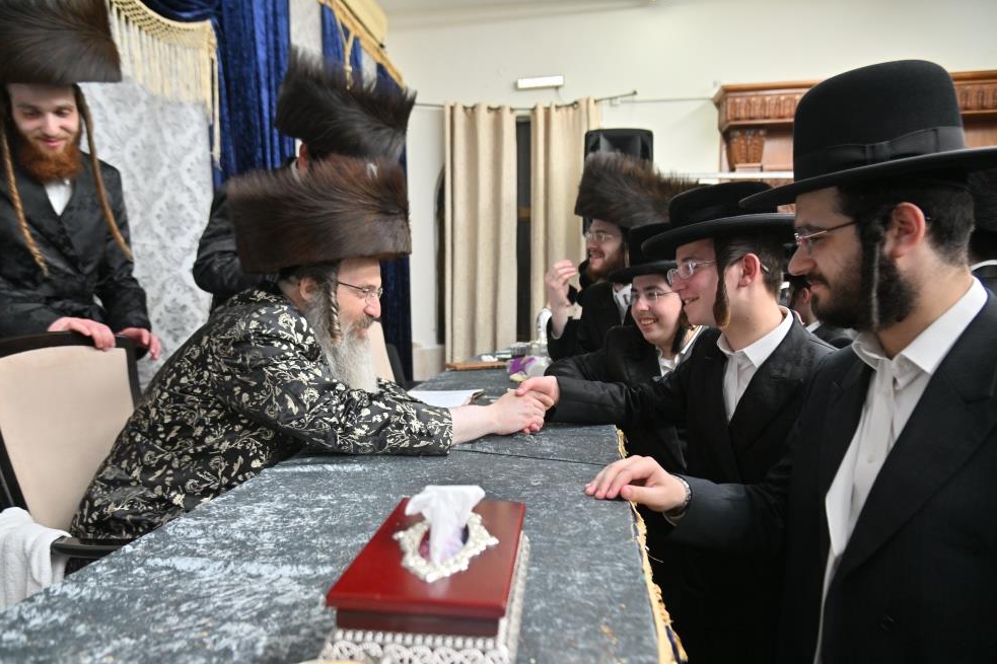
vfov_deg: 51.3
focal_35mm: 25
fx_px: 692
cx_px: 494
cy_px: 345
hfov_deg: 71.5
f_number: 4
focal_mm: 24
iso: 640
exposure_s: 1/160
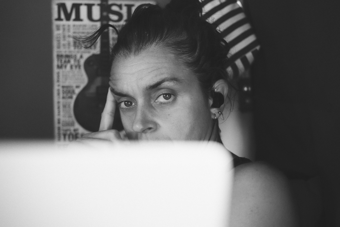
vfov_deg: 25.5
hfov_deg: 37.5
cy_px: 114
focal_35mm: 53
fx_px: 501
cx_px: 170
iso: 1250
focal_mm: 35
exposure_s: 1/60
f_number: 2
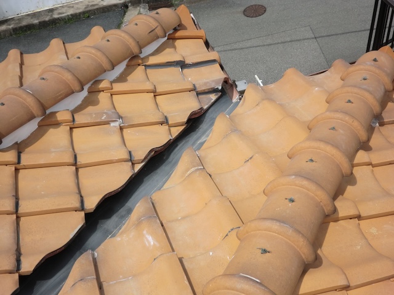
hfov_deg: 40.4
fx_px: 535
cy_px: 148
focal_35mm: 47
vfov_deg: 30.9
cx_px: 197
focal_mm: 8.46
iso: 50
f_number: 3.4
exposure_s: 1/800
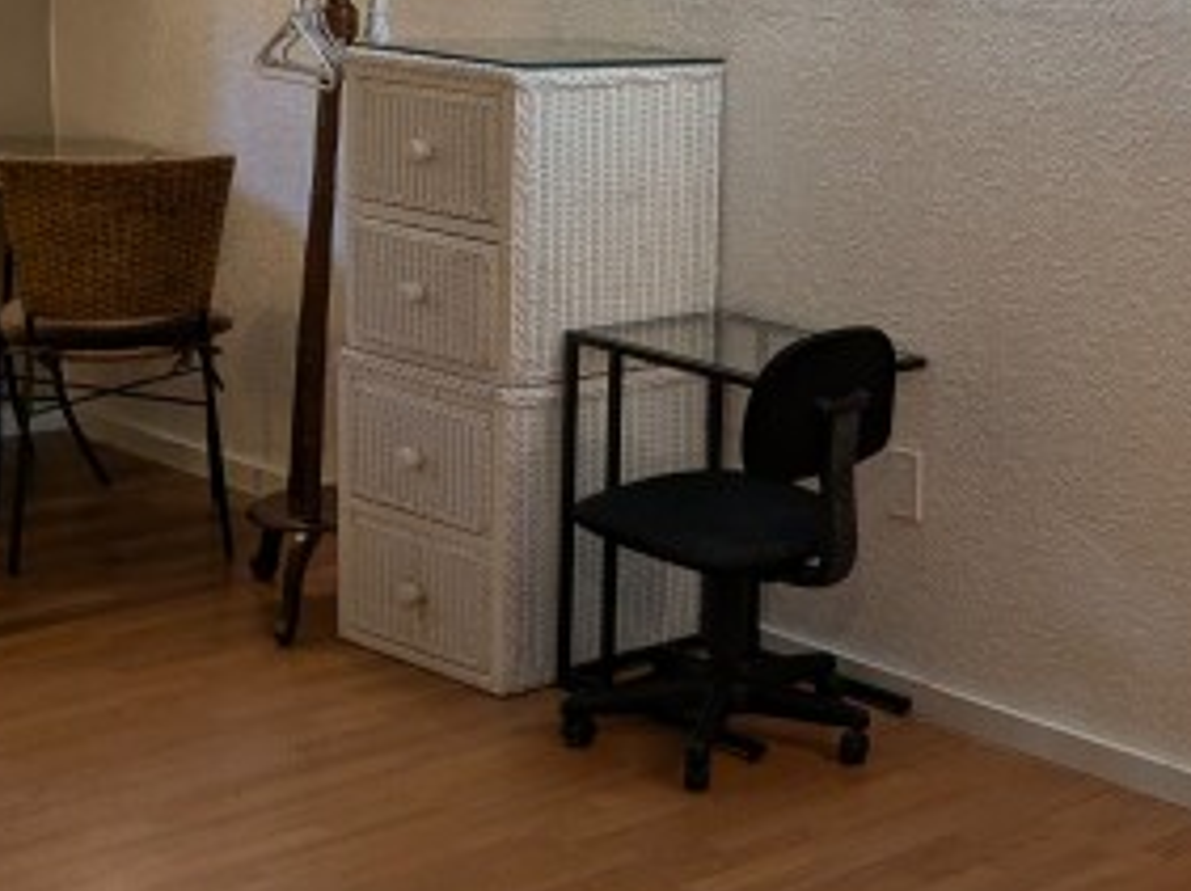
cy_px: 245
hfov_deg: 25.9
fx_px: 2441
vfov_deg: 20.6
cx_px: 1221
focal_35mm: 71
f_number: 1.89
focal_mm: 5.43
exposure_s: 1/40
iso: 52
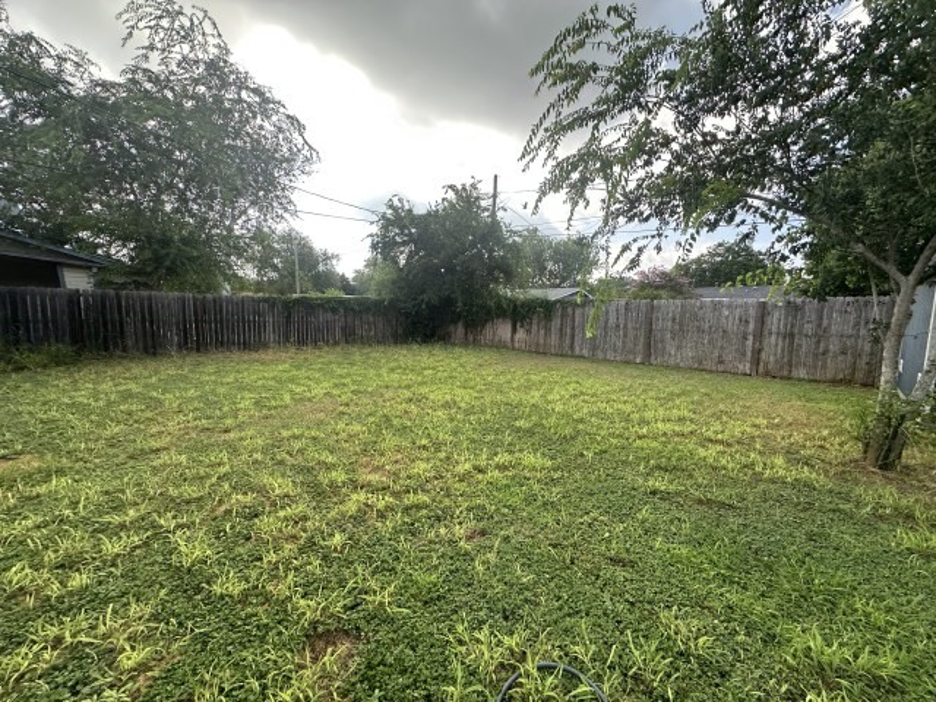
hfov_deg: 102.1
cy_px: 351
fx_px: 379
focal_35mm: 14
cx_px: 468
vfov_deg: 85.7
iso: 40
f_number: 2.2
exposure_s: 1/401
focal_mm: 2.22
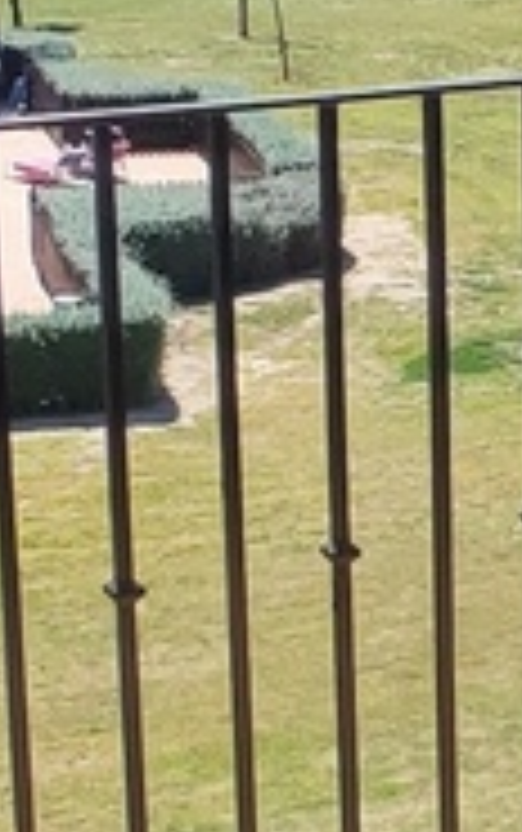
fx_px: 2657
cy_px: 337
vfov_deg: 17.8
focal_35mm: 117
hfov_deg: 11.1
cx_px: 576
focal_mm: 1.65
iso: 50
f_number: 2.2
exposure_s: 1/1208
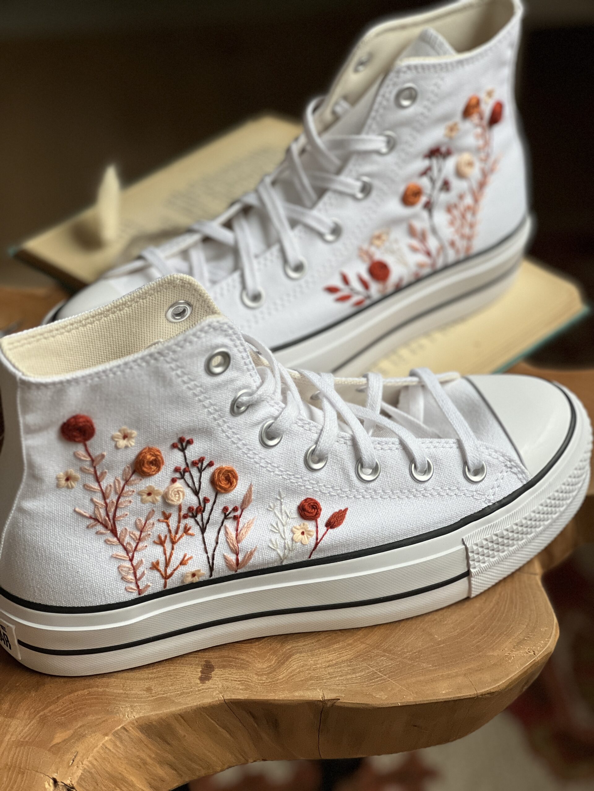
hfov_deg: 19.1
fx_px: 1762
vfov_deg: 25.3
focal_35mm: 77
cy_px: 396
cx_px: 297
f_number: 2.8
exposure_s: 1/121
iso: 250
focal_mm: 9
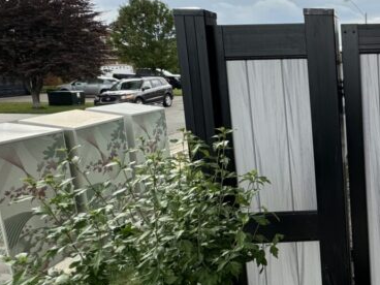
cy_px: 132
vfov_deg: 36.8
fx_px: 428
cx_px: 424
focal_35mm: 39
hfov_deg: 38.8
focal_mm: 2.22
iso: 40
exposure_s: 1/318
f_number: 2.2
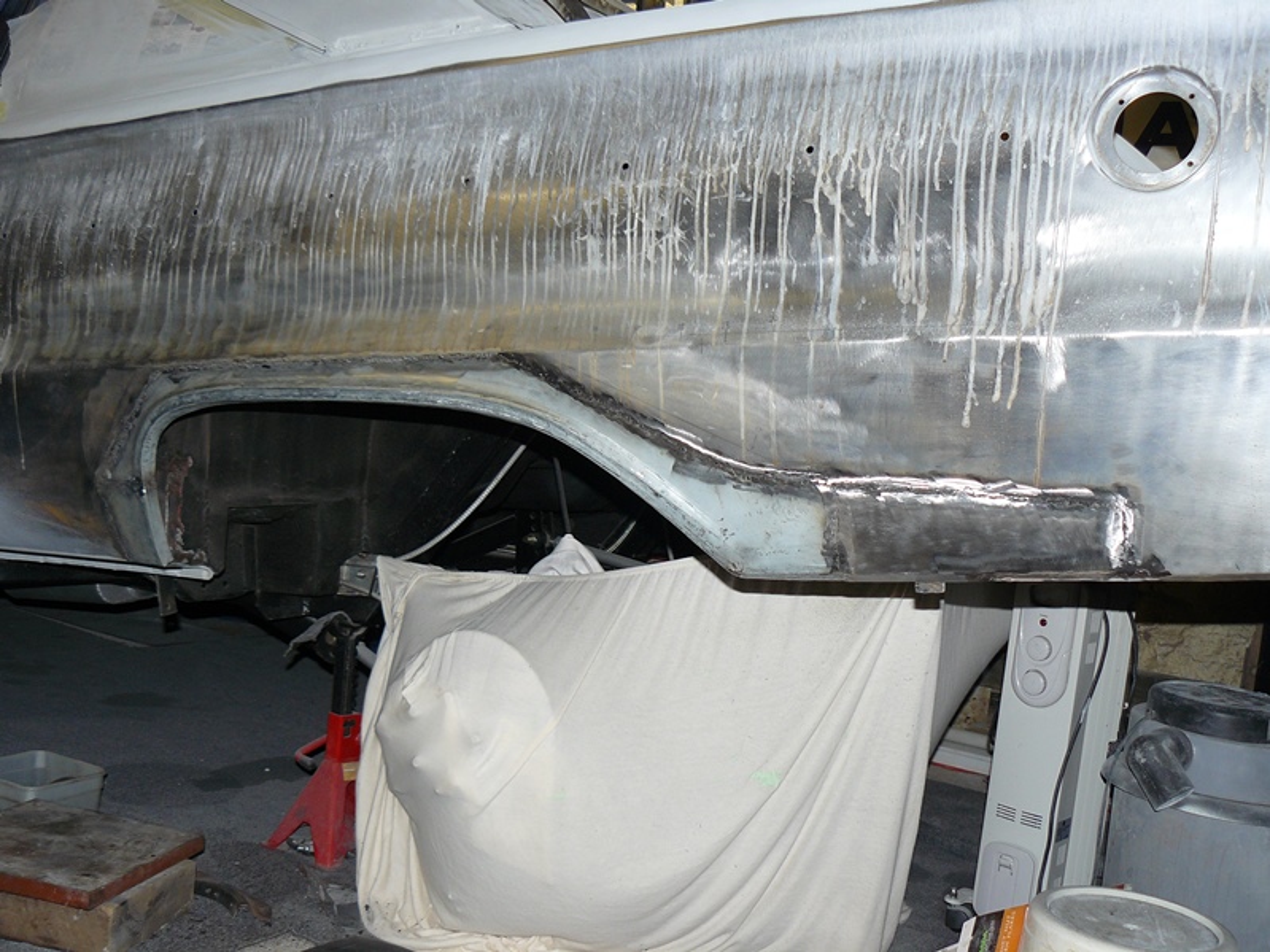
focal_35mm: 36
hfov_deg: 51.4
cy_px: 476
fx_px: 1321
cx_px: 635
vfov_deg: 39.6
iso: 100
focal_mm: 6
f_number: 2.8
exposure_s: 1/30
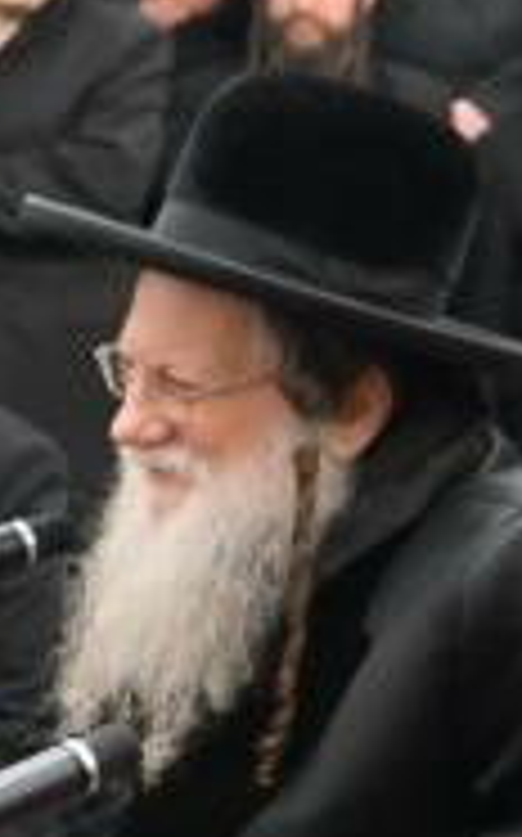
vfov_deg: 12.5
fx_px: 3830
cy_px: 425
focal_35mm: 168
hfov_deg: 7.0
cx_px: -1012
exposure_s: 1/200
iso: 800
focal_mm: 30
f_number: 4
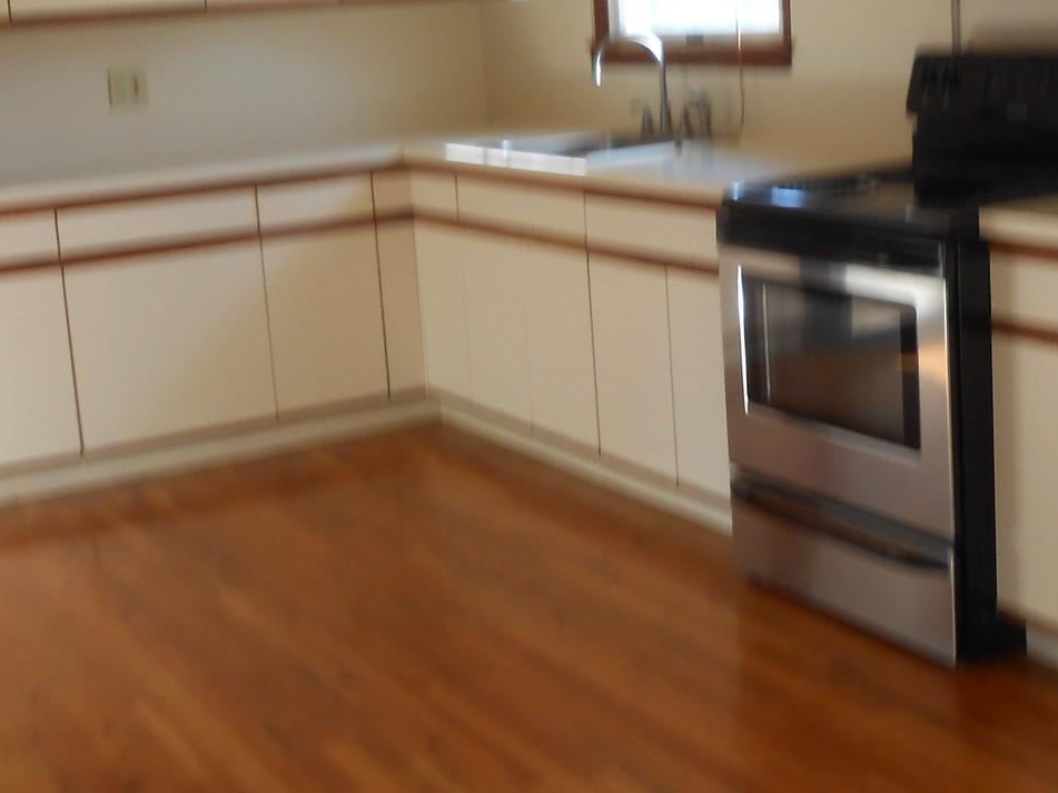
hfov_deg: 34.4
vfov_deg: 26.0
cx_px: 548
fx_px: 1711
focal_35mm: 56
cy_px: 313
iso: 100
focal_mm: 4.6
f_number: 3.5
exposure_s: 1/30
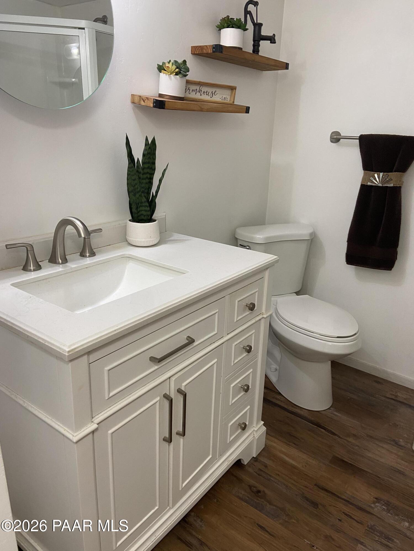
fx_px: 415
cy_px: 276
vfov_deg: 67.3
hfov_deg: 53.1
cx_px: 207
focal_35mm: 26
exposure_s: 1/60
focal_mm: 4.25
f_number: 1.8
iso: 160
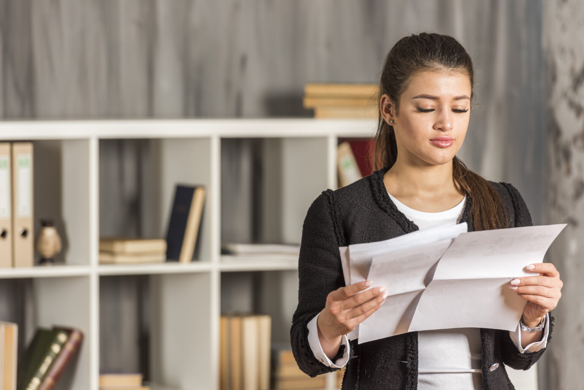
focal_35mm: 200
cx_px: 292
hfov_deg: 10.3
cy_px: 195
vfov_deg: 6.9
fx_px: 3245
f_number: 4.5
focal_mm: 200
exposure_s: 1/160
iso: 320
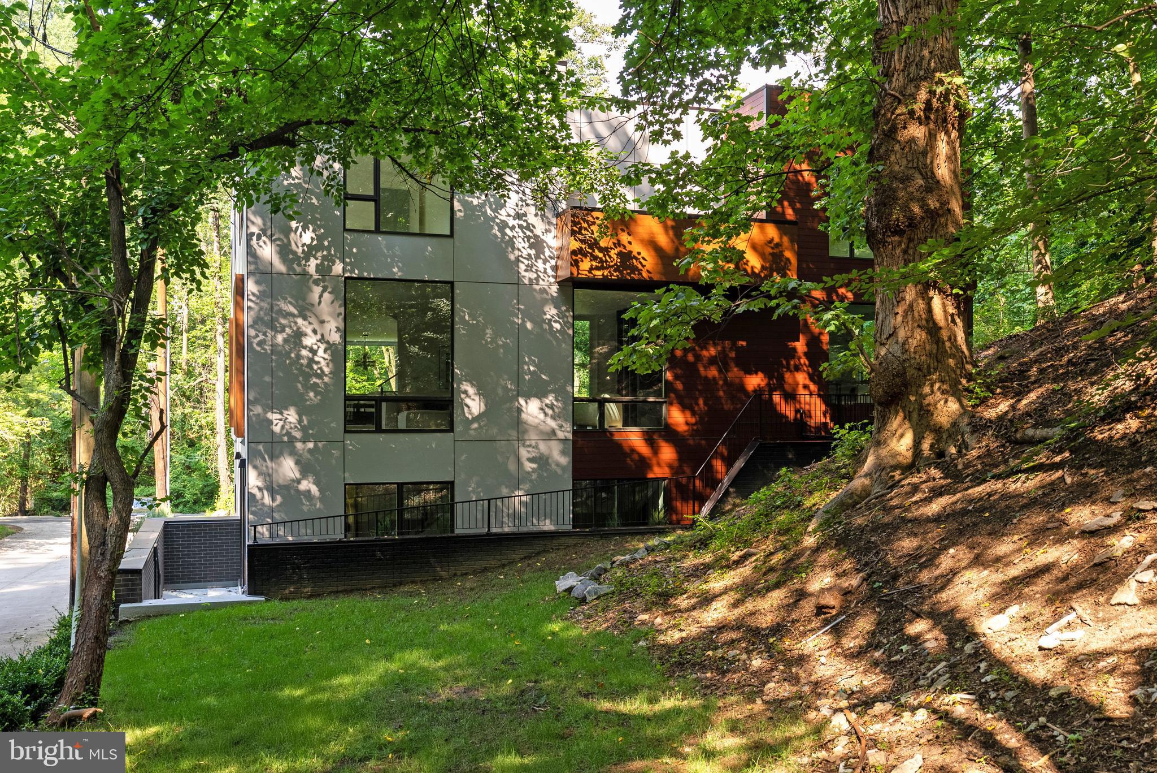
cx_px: 578
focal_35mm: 32
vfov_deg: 41.7
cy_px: 386
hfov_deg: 59.5
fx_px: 1013
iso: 320
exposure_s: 1/100
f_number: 5.6
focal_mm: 31.5
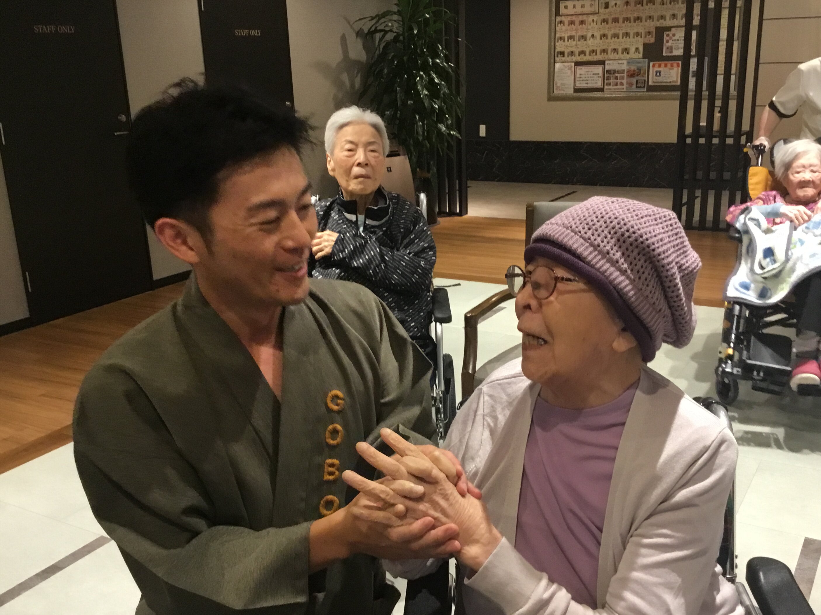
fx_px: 854
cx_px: 430
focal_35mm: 36
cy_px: 343
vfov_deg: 39.6
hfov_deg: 51.3
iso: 160
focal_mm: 3.3
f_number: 2.4
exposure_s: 1/30
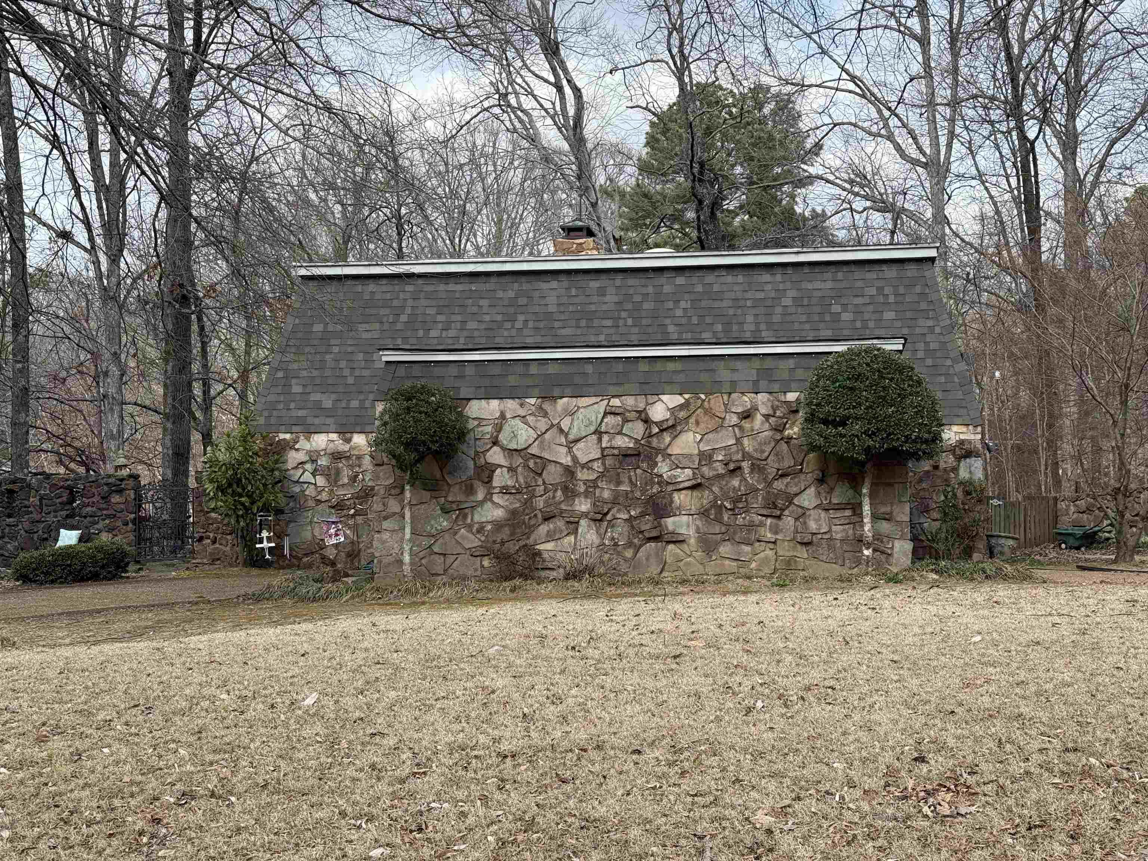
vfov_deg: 30.3
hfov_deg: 39.7
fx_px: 1592
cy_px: 430
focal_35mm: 48
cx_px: 574
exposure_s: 1/2033
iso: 64
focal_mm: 6.76
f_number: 1.78
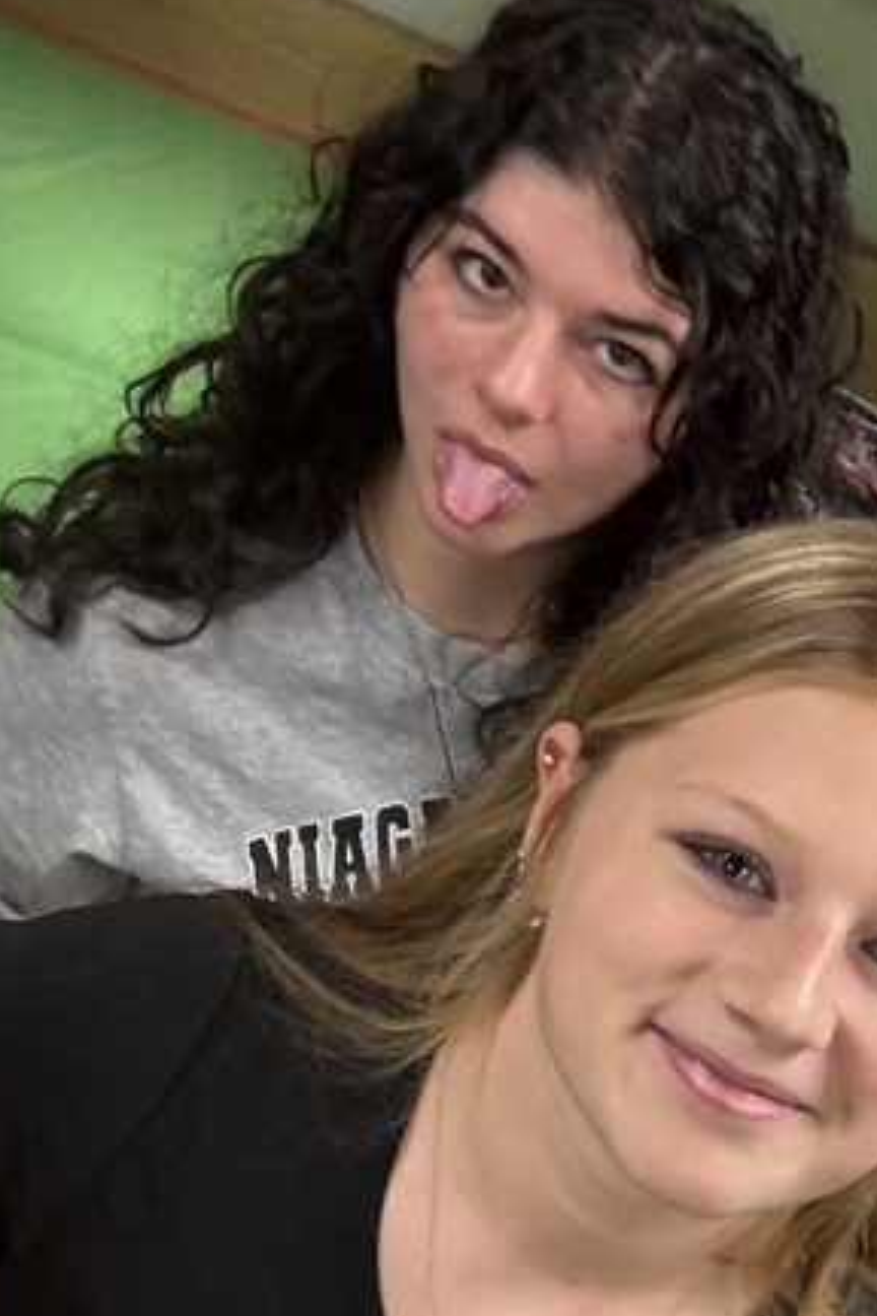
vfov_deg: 25.1
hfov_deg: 17.6
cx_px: 1041
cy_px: 1511
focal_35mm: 74
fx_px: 2704
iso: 200
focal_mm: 2.69
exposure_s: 1/60
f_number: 1.9
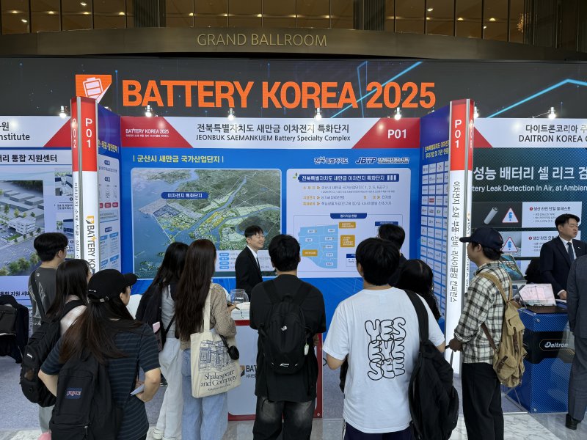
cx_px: 294
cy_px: 220
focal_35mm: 24
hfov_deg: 71.6
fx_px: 407
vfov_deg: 56.8
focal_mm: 6.76
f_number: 1.78
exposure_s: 1/133
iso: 64
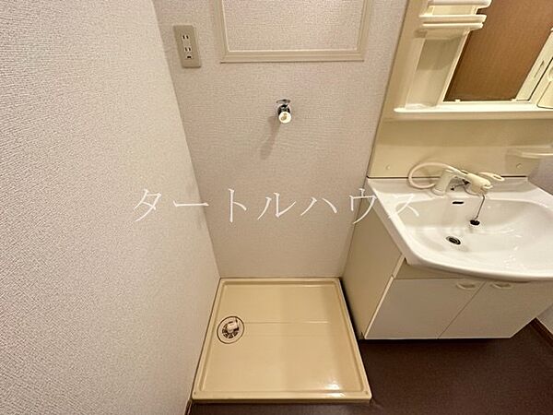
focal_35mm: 14
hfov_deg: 102.1
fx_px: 224
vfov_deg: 85.7
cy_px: 208
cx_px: 276
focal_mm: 2.22
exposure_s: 1/60
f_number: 2.2
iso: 250
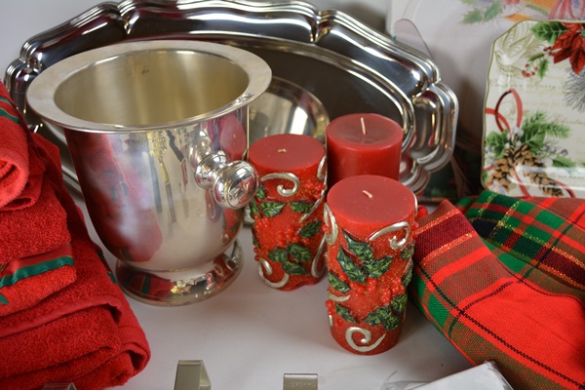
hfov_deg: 53.1
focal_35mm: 36
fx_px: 585
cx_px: 292
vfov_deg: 36.9
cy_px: 195
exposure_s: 1/100
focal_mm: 24
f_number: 5
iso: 400
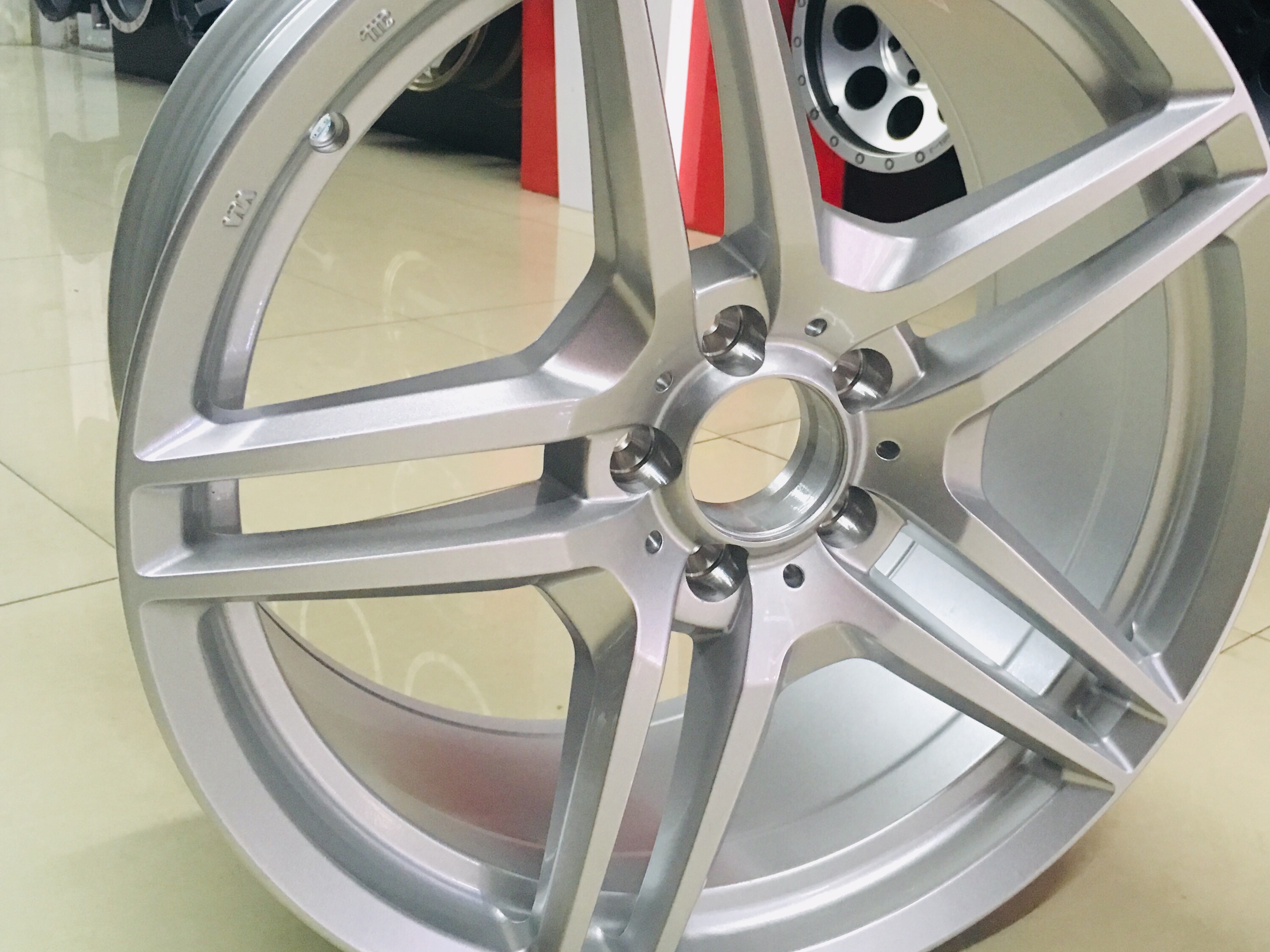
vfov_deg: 36.8
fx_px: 1431
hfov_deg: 47.6
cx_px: 763
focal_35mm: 39
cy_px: 430
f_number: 2.2
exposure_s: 1/20
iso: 200
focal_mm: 4.15
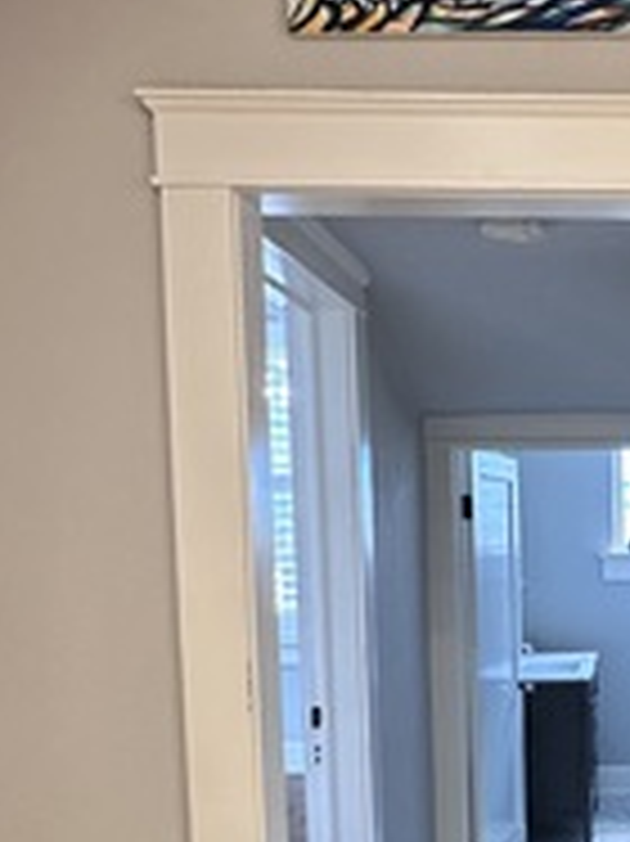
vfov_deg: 38.5
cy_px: 644
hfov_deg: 28.0
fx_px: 1166
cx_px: 666
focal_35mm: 48
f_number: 2.2
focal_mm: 2.22
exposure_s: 1/60
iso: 320
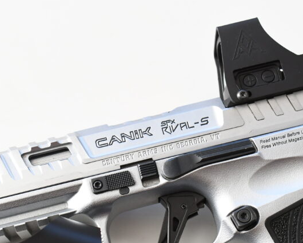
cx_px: 147
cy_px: 183
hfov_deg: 19.6
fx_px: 879
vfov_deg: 15.6
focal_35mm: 98
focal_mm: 36
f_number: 8
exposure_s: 1/100
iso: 1250
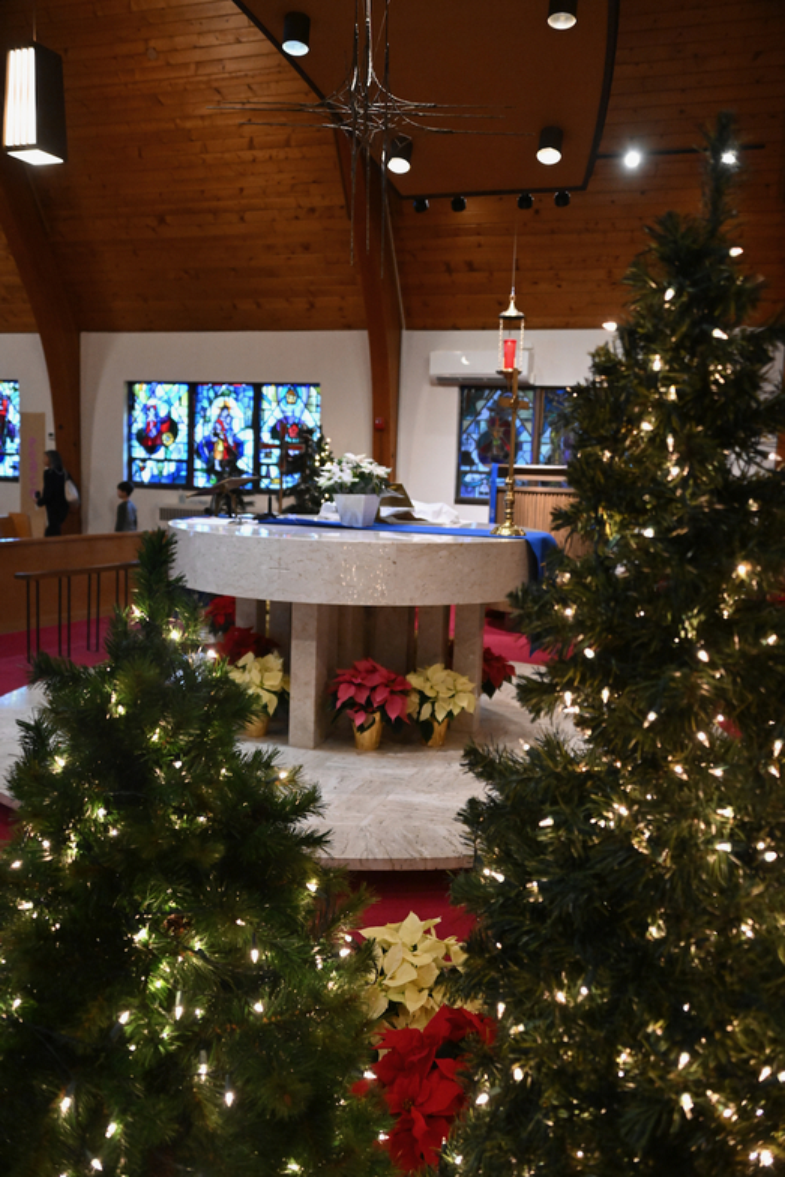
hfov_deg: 41.1
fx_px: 1046
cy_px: 588
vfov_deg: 58.7
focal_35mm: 32
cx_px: 392
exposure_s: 1/200
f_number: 3.5
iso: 5600
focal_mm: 32
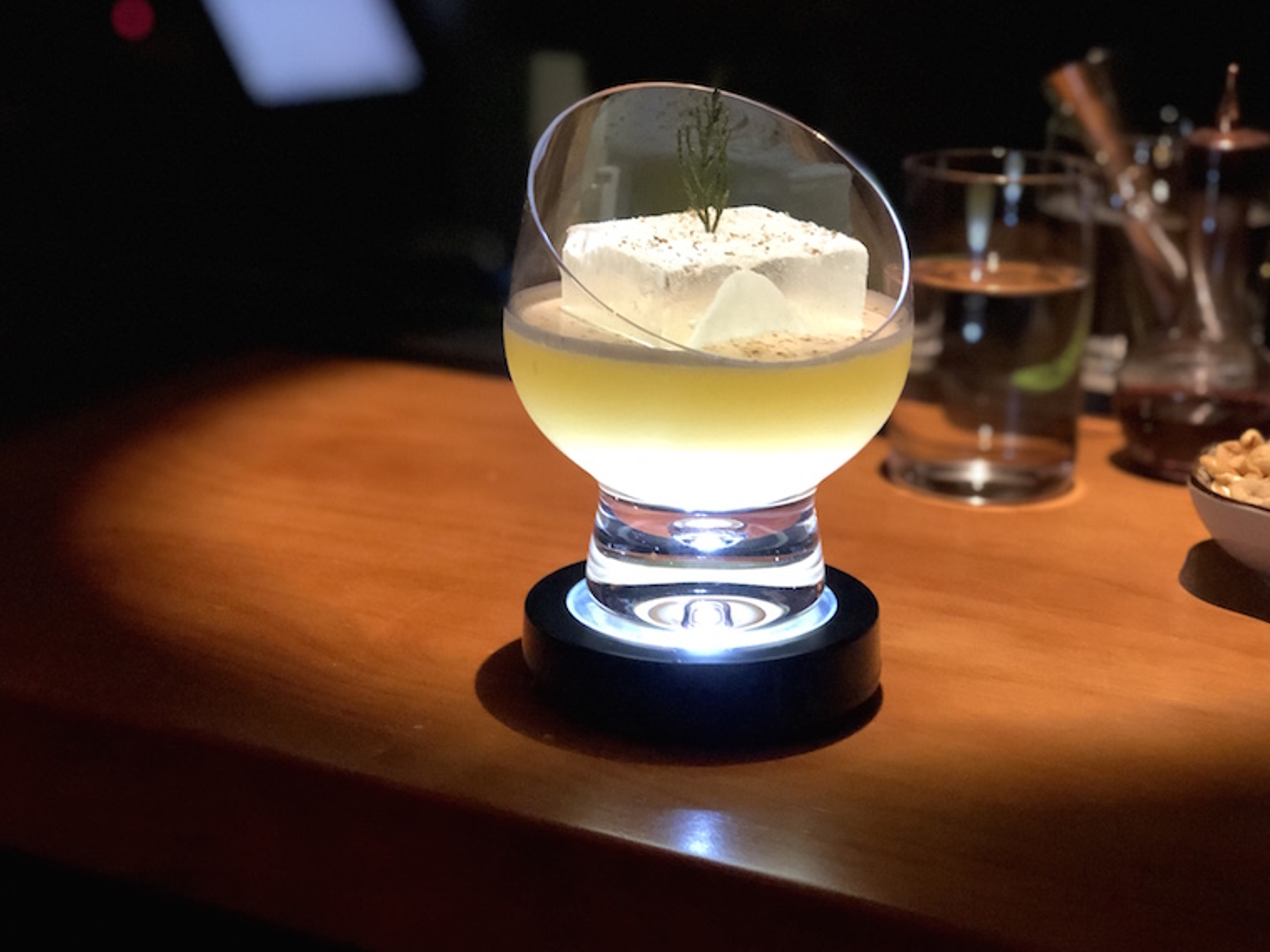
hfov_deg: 32.2
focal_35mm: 60
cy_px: 464
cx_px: 610
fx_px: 2201
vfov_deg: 24.4
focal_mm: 6.6
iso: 1250
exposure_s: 1/50
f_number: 2.8
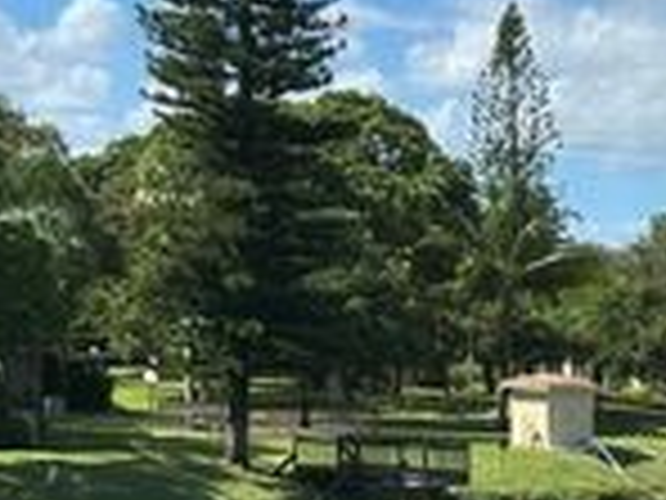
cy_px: 736
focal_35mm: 117
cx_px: 1004
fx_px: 2251
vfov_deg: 12.1
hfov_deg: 15.5
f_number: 1.5
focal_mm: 5.7
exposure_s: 1/2252
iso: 50
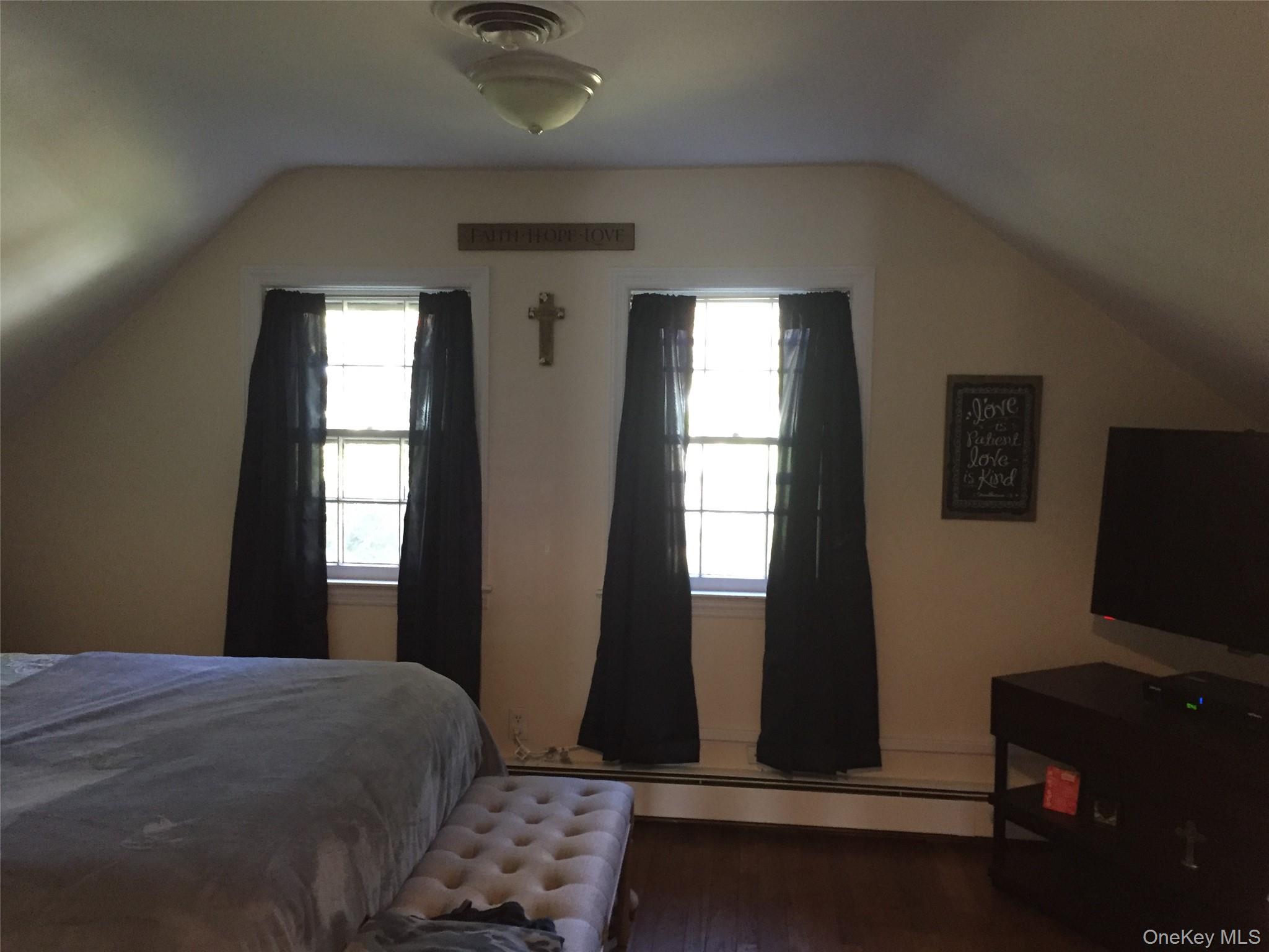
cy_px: 476
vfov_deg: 48.2
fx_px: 1063
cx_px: 634
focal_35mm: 29
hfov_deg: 61.7
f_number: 2.2
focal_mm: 4.15
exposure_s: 1/24
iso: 250
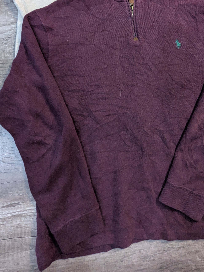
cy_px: 75
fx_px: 196
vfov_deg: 65.9
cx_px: 137
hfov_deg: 53.7
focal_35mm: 25
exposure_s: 1/50
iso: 166
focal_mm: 2.35
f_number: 2.2
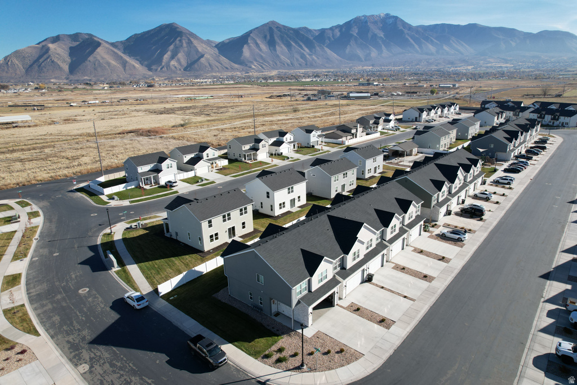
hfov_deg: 78.6
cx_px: 288
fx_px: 353
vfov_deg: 57.2
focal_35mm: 22
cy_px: 192
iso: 130
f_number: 2.8
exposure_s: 1/2000
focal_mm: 8.38
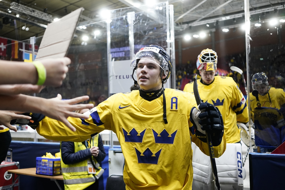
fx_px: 277
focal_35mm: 35
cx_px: 142
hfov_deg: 54.4
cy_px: 95
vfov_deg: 37.8
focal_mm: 35
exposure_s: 1/640
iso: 3200
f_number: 2.8
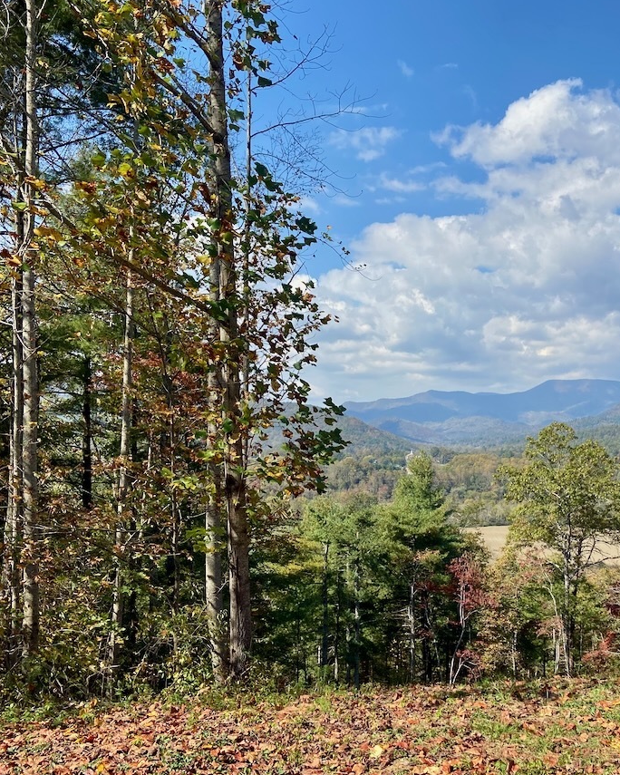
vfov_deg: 47.9
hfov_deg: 38.6
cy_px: 425
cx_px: 431
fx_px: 872
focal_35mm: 38
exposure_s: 1/2183
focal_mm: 4.25
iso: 32
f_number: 1.8
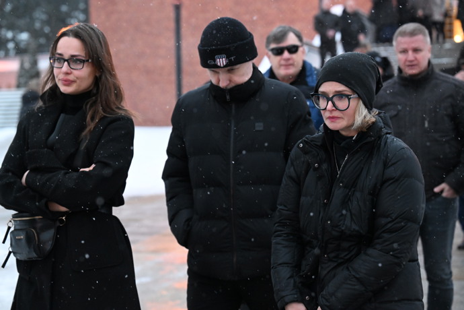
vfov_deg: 17.9
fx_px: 979
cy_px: 155
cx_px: 232
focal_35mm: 76
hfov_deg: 26.7
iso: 8000
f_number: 4
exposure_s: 1/320
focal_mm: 76
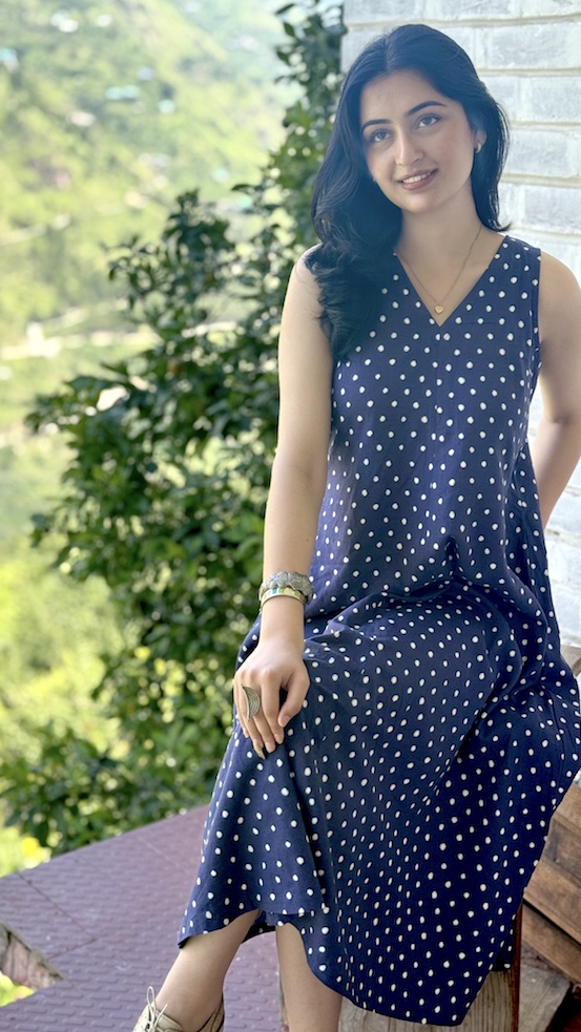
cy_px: 515
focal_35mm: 53
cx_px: 289
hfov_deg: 22.6
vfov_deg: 39.2
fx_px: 1451
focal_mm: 6.76
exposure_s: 1/333
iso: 64
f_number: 1.78
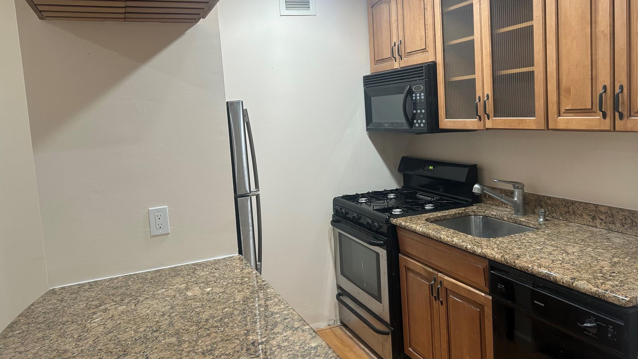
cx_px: 315
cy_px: 158
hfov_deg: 66.1
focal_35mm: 29
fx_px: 491
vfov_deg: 40.1
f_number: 1.5
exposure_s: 1/60
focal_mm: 5.7
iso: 80
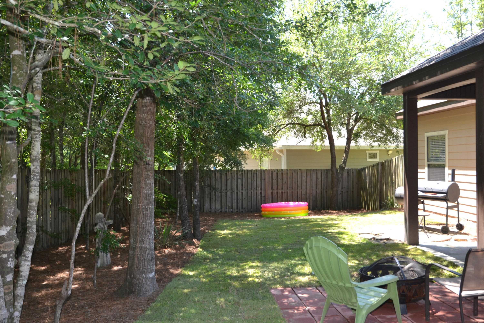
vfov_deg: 36.9
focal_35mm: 36
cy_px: 162
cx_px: 242
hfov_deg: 53.1
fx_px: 484
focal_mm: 24
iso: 280
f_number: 5.6
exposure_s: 1/125
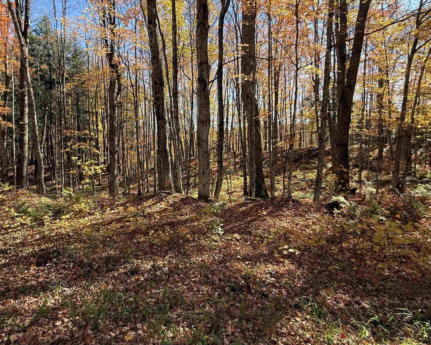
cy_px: 160
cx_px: 179
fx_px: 255
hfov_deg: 79.7
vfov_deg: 68.0
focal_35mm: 20
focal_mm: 2.22
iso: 50
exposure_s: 1/326
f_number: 2.2
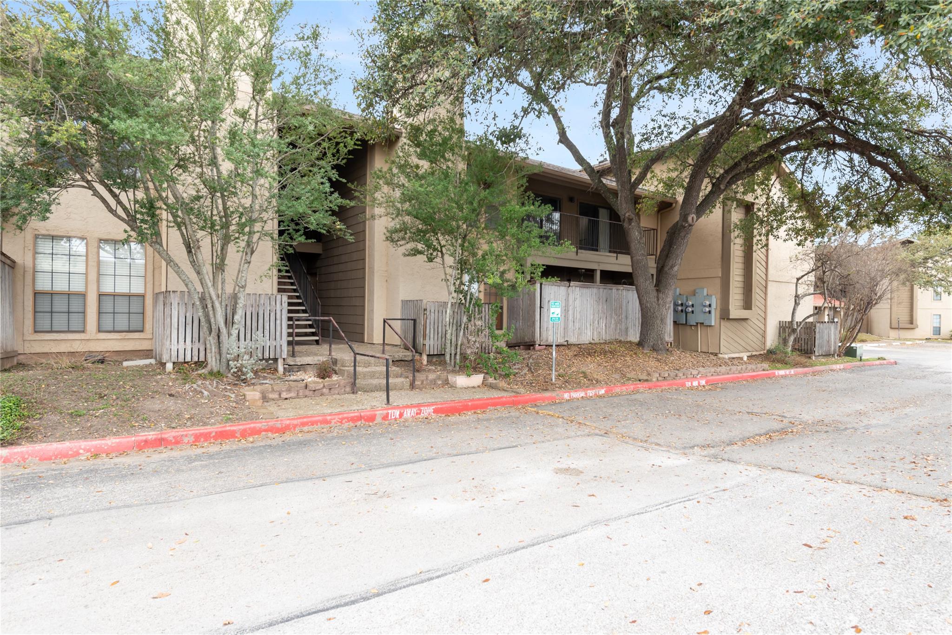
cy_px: 318
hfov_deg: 84.0
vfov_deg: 61.9
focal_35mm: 20
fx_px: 529
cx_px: 476
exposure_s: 1/40
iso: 400
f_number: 8
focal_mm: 20
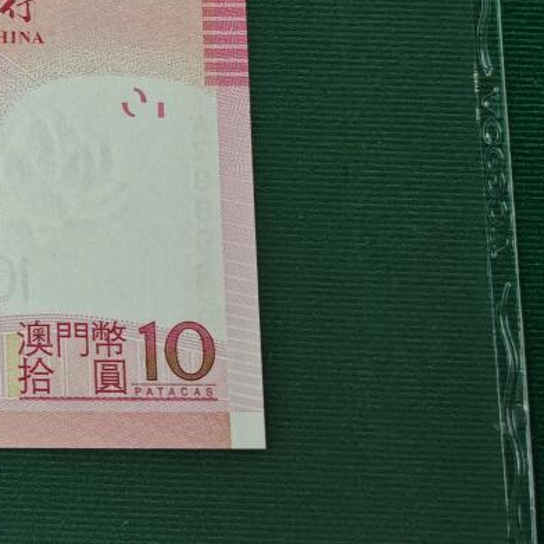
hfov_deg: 10.7
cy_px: 114
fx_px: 2809
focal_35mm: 158
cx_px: -265
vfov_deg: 11.0
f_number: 1.63
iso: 200
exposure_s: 1/100
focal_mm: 5.85
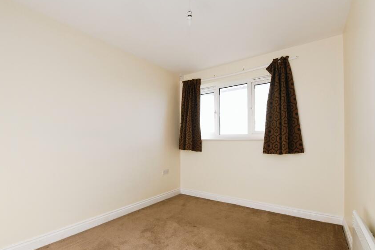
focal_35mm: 17
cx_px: 181
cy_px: 147
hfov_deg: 93.2
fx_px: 177
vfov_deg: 69.9
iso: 800
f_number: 9
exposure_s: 1/250
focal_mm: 14
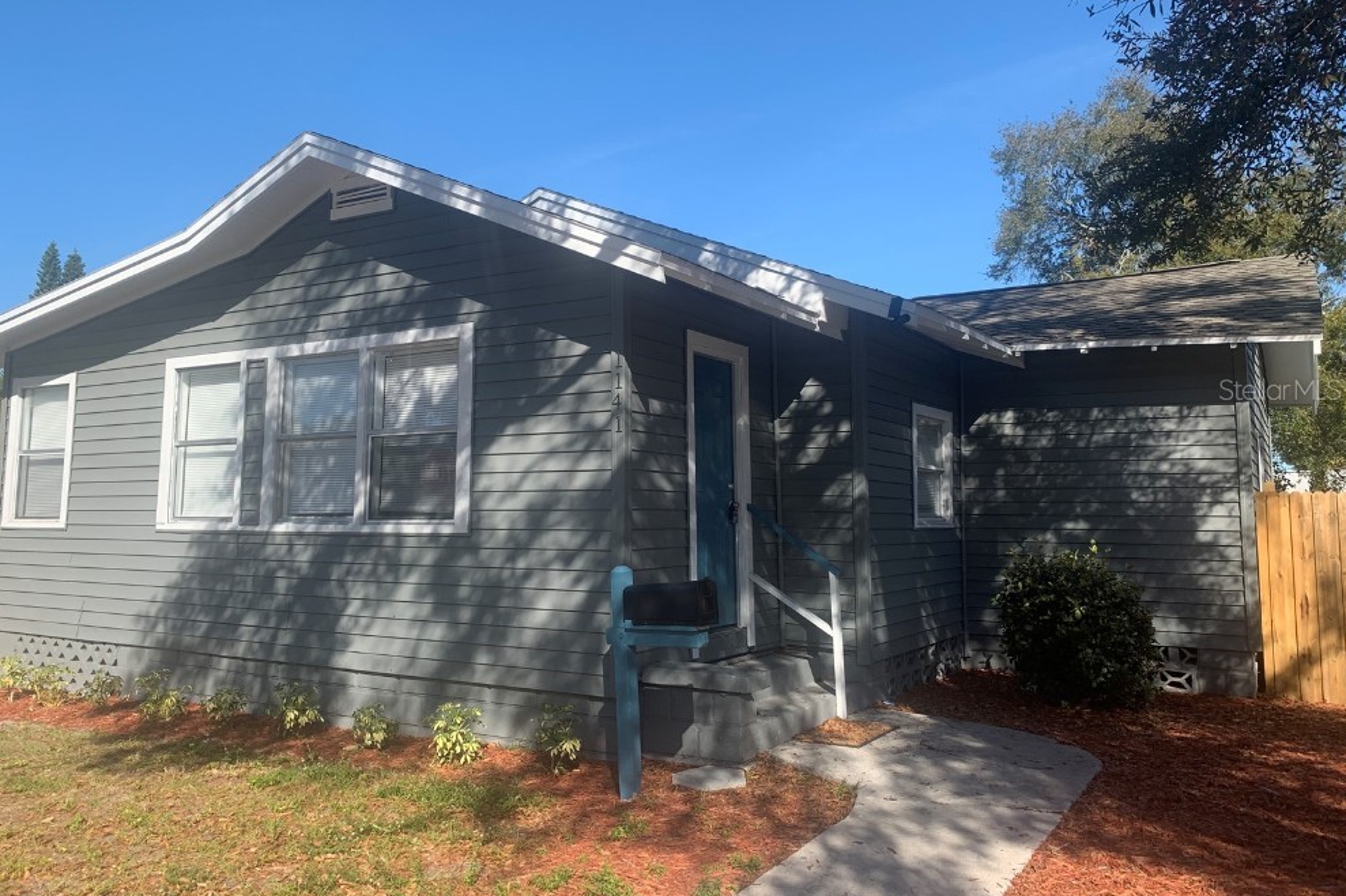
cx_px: 651
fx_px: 1047
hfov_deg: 65.5
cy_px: 389
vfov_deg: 46.3
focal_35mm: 28
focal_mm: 4.25
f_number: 1.8
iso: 25
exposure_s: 1/1332
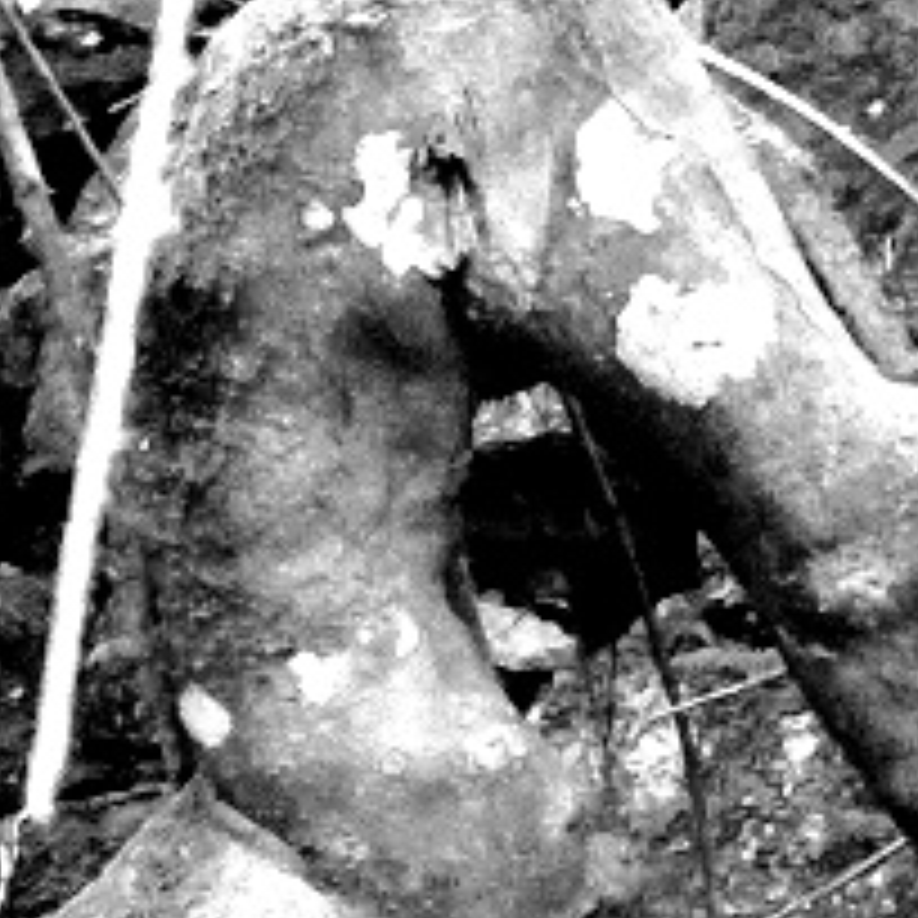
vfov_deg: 4.8
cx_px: -1336
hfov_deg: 4.7
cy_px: 1742
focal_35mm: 360
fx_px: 10801
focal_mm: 27.7
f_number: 4
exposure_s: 1/42
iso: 3200
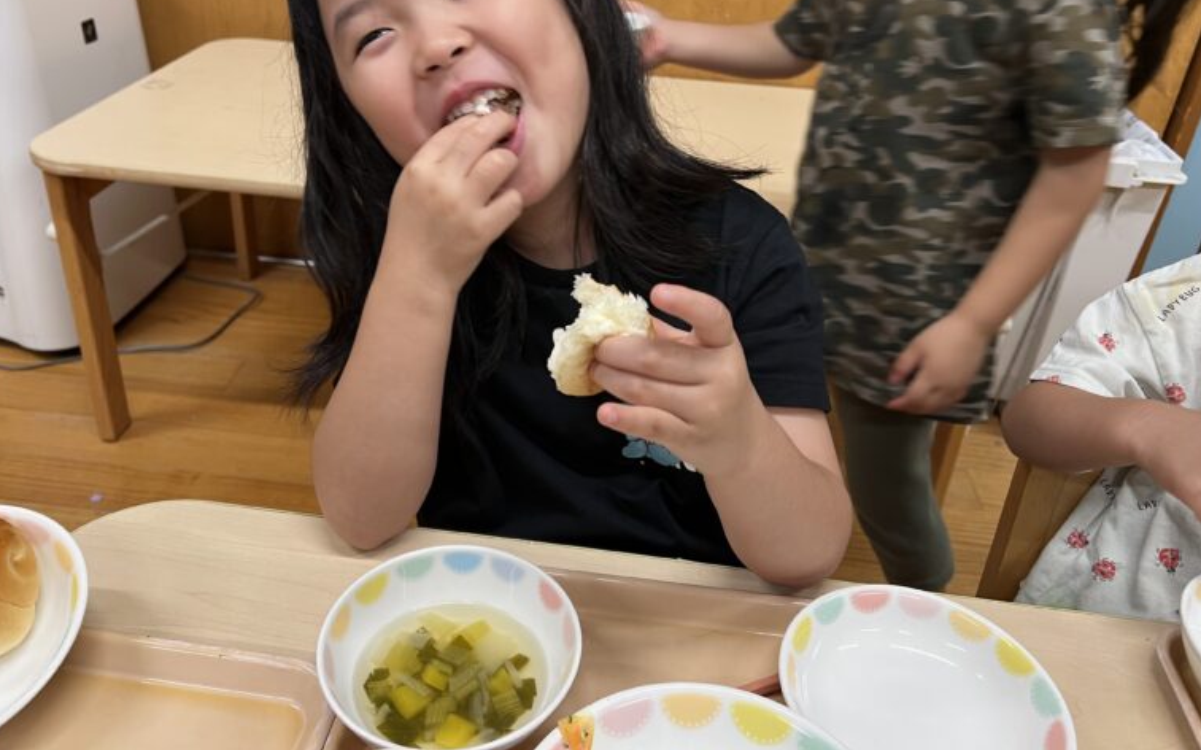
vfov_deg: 44.2
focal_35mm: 28
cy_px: 294
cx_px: 594
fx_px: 916
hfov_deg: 66.5
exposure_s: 1/60
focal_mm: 5.7
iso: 100
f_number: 1.5
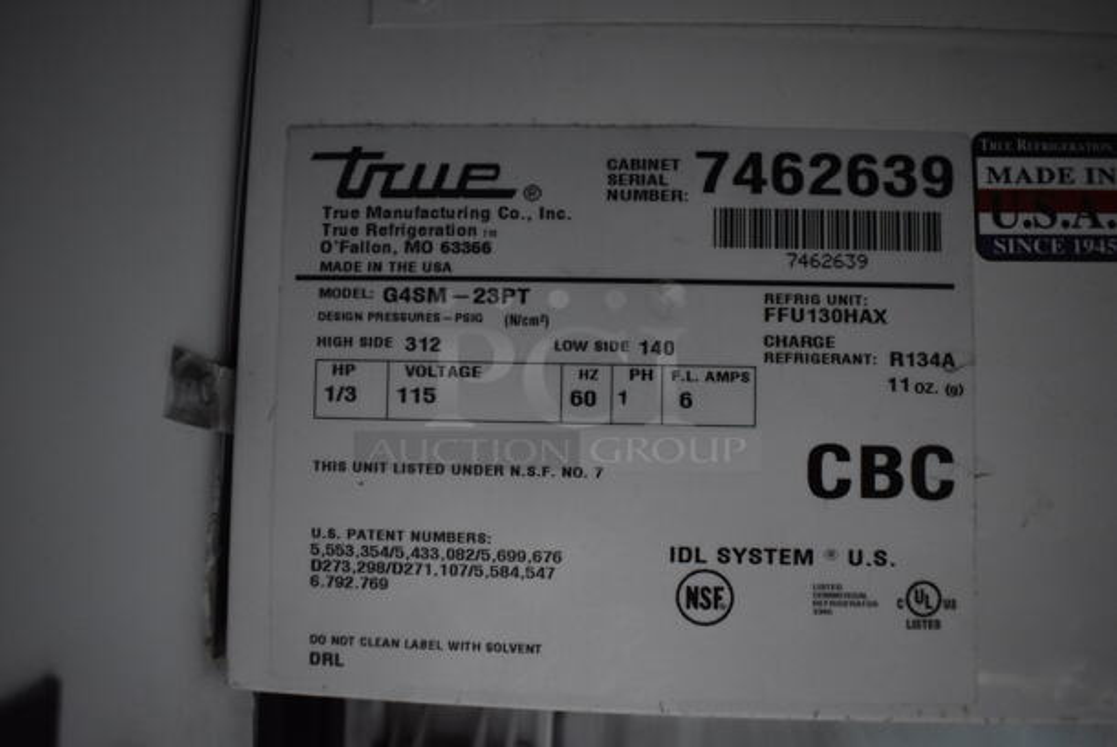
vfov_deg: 48.0
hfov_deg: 67.3
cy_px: 374
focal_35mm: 27
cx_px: 558
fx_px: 839
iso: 3200
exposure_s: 1/60
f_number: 3.8
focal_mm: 18
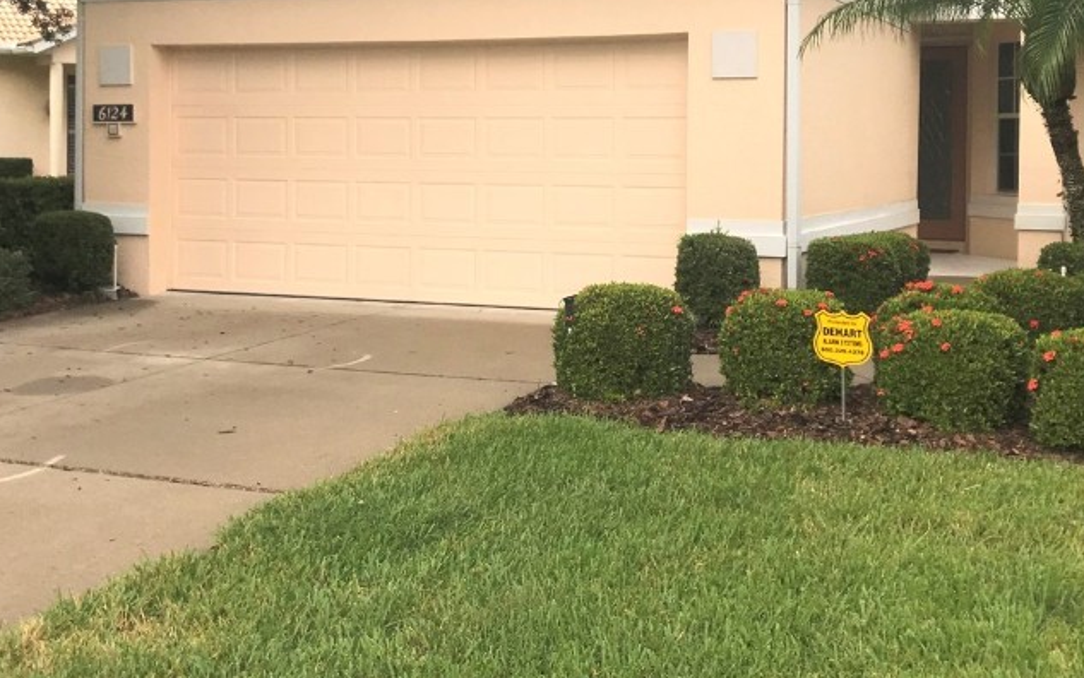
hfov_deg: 41.8
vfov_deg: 26.6
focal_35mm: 48
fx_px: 1418
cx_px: 603
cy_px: 187
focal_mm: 3.99
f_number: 1.8
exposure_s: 1/2740
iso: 20
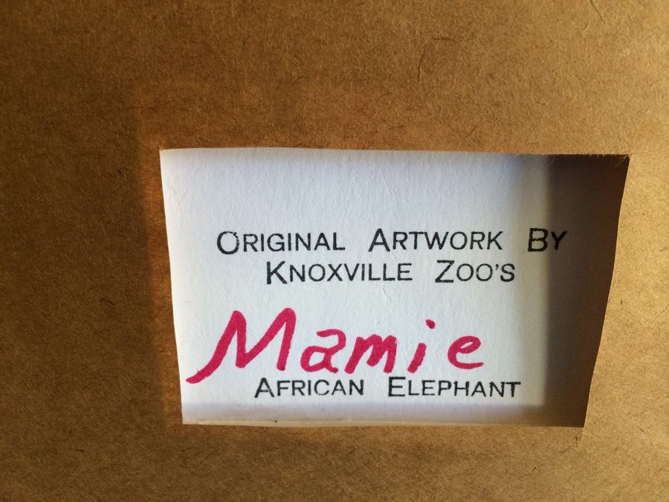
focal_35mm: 30
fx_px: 580
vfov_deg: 46.8
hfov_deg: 60.0
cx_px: 334
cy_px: 251
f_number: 2.2
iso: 50
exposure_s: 1/30
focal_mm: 4.12
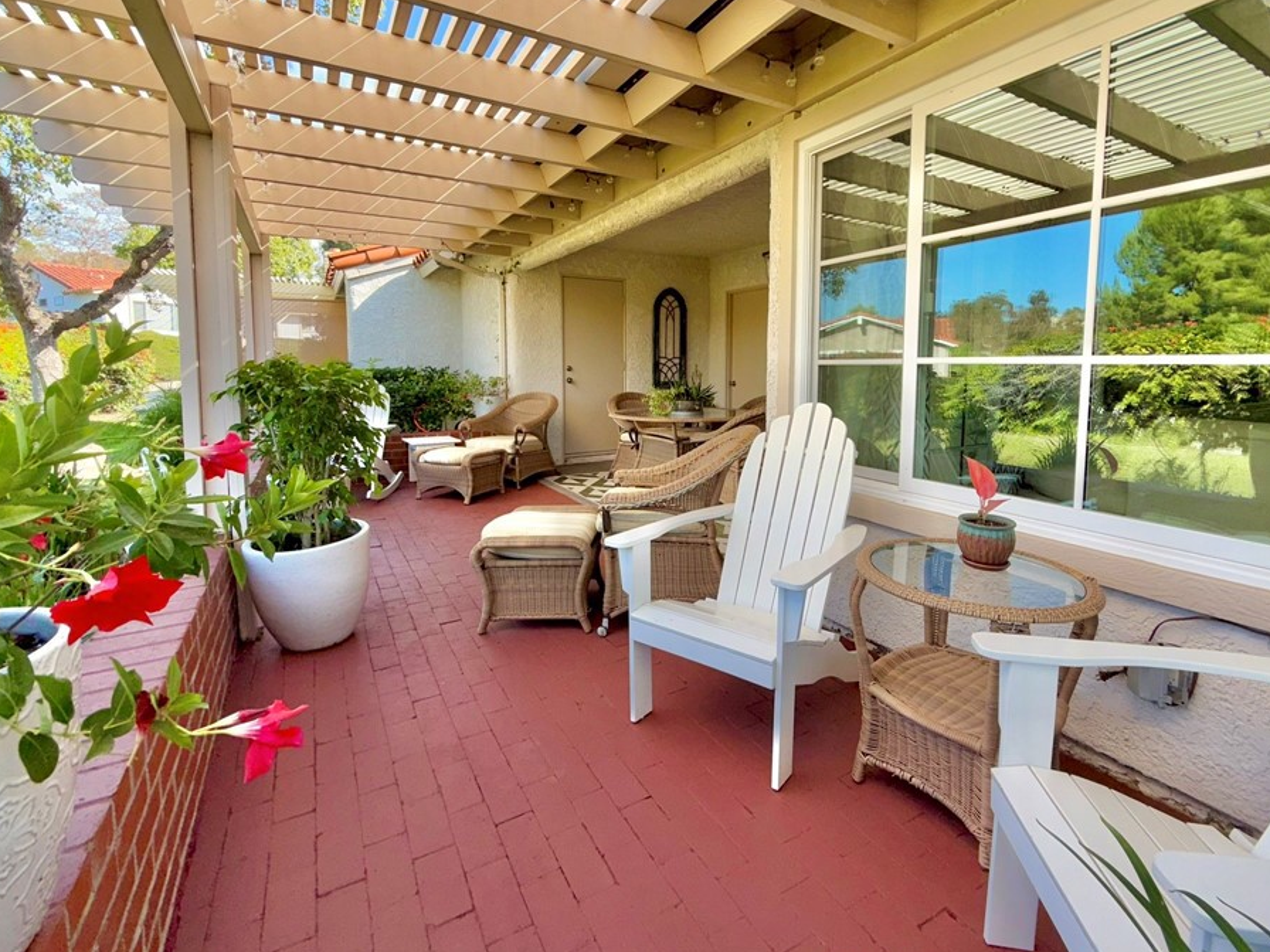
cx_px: 676
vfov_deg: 78.0
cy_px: 448
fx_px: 587
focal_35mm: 16
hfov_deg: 94.4
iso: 16
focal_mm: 2.22
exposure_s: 1/247
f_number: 2.2
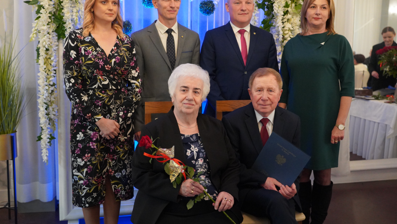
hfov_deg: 50.5
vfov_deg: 29.7
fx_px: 421
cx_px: 196
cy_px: 102
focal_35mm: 40
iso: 10000
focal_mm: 37
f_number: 4
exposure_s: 1/160
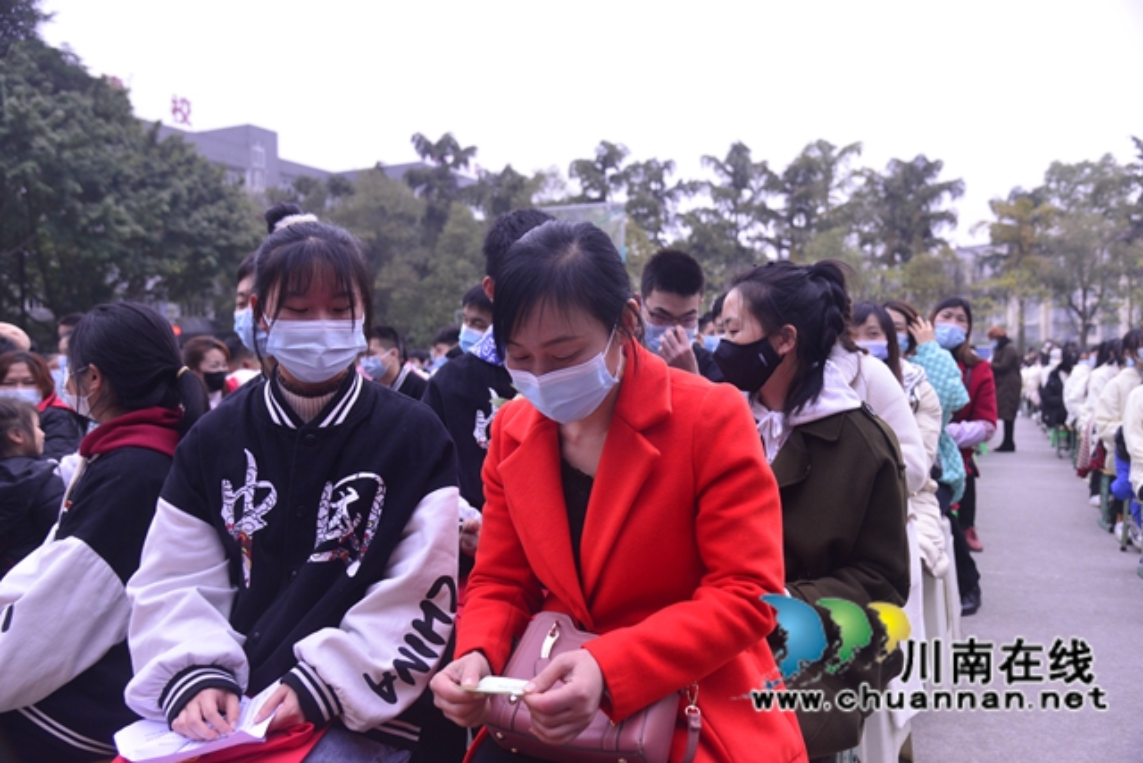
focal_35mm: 30
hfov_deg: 61.9
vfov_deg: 43.6
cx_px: 572
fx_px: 953
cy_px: 382
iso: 1250
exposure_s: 1/200
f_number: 4.5
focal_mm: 30
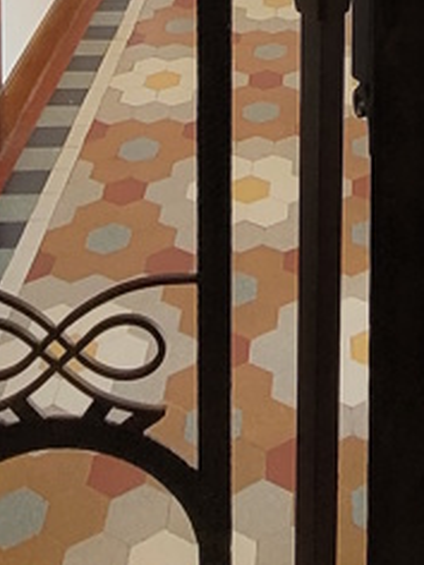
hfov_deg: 22.1
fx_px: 1045
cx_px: 422
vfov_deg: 22.0
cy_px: -385
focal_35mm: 64
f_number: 2.2
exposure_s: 1/50
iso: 200
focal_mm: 1.74
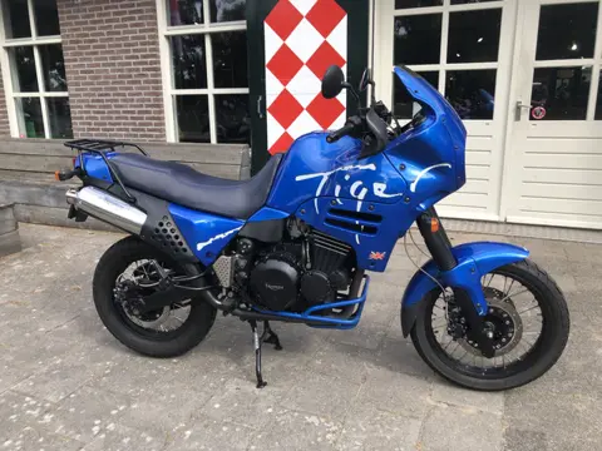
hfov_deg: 63.4
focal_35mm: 28
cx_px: 301
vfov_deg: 49.7
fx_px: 487
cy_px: 226
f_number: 1.8
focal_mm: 3.99
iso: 20
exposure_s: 1/457
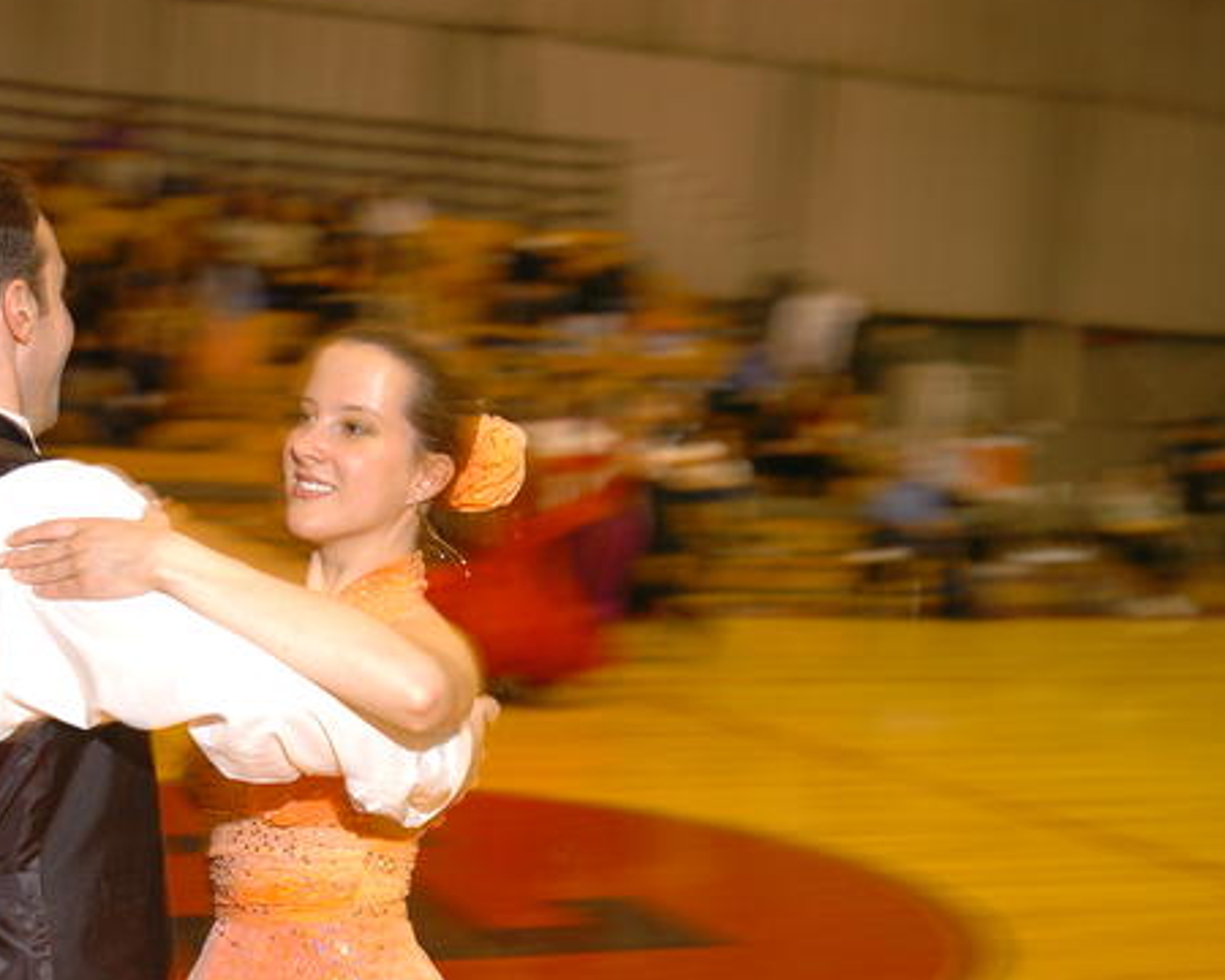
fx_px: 2175
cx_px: 449
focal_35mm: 60
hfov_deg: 31.3
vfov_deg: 25.4
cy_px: 536
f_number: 4
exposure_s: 1/25
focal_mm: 30
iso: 320
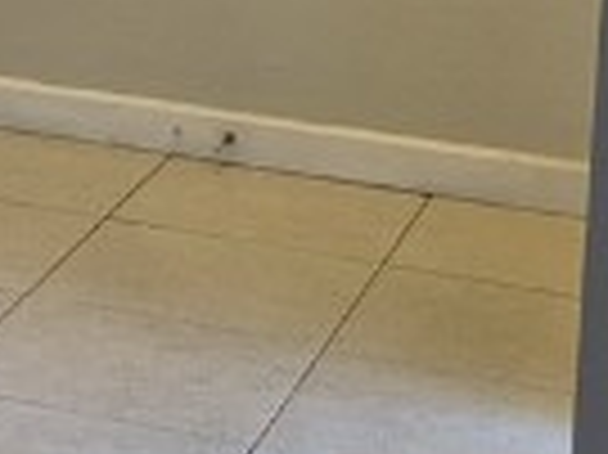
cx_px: -392
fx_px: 3071
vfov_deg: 8.3
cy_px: -252
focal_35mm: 175
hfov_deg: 10.8
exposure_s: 1/24
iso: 125
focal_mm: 5.4
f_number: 1.8
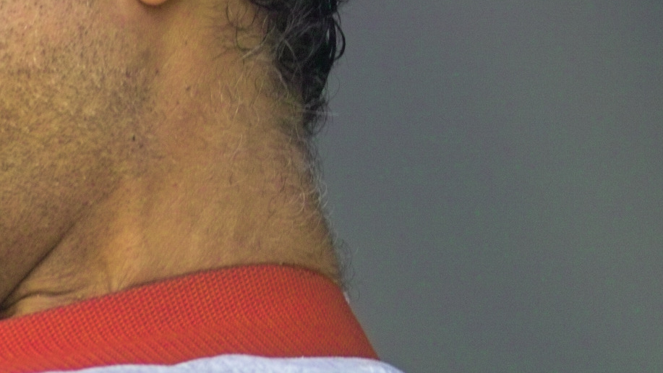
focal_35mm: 464
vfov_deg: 2.6
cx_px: -134
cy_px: 166
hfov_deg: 4.6
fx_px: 8158
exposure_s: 1/250
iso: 200
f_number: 2.8
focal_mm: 105
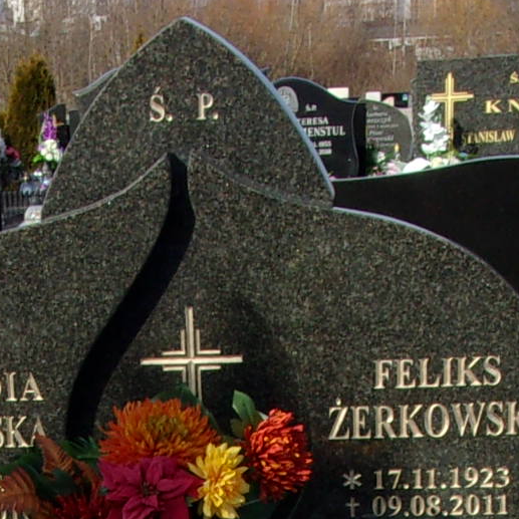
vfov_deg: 12.8
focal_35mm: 124
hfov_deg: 14.0
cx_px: 104
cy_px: 942
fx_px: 2103
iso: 80
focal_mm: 5.1
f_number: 10.8
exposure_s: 1/100
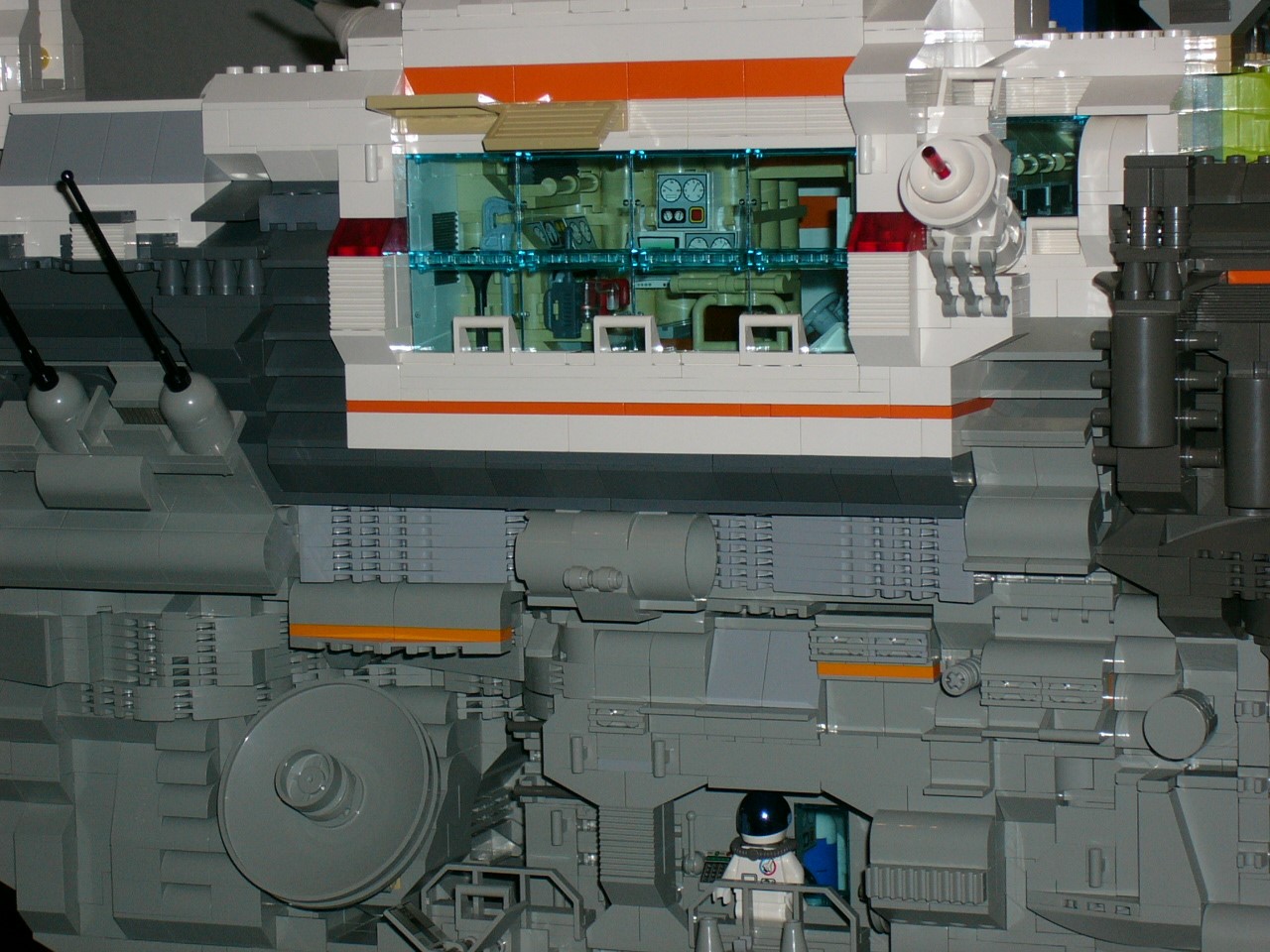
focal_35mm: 105
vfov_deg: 14.1
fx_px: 3852
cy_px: 476
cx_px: 635
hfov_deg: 18.7
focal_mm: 17.4
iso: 100
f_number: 4.9
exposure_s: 1/60
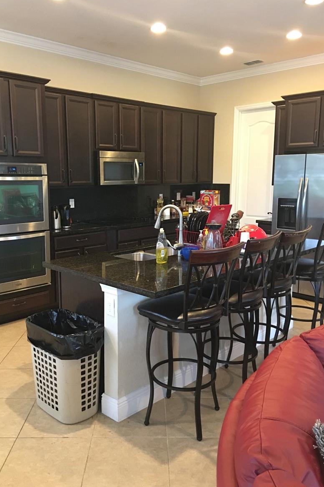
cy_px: 246
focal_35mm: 31
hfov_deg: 42.3
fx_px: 419
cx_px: 148
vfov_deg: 60.3
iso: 80
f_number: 2.2
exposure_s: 1/4
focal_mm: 4.15
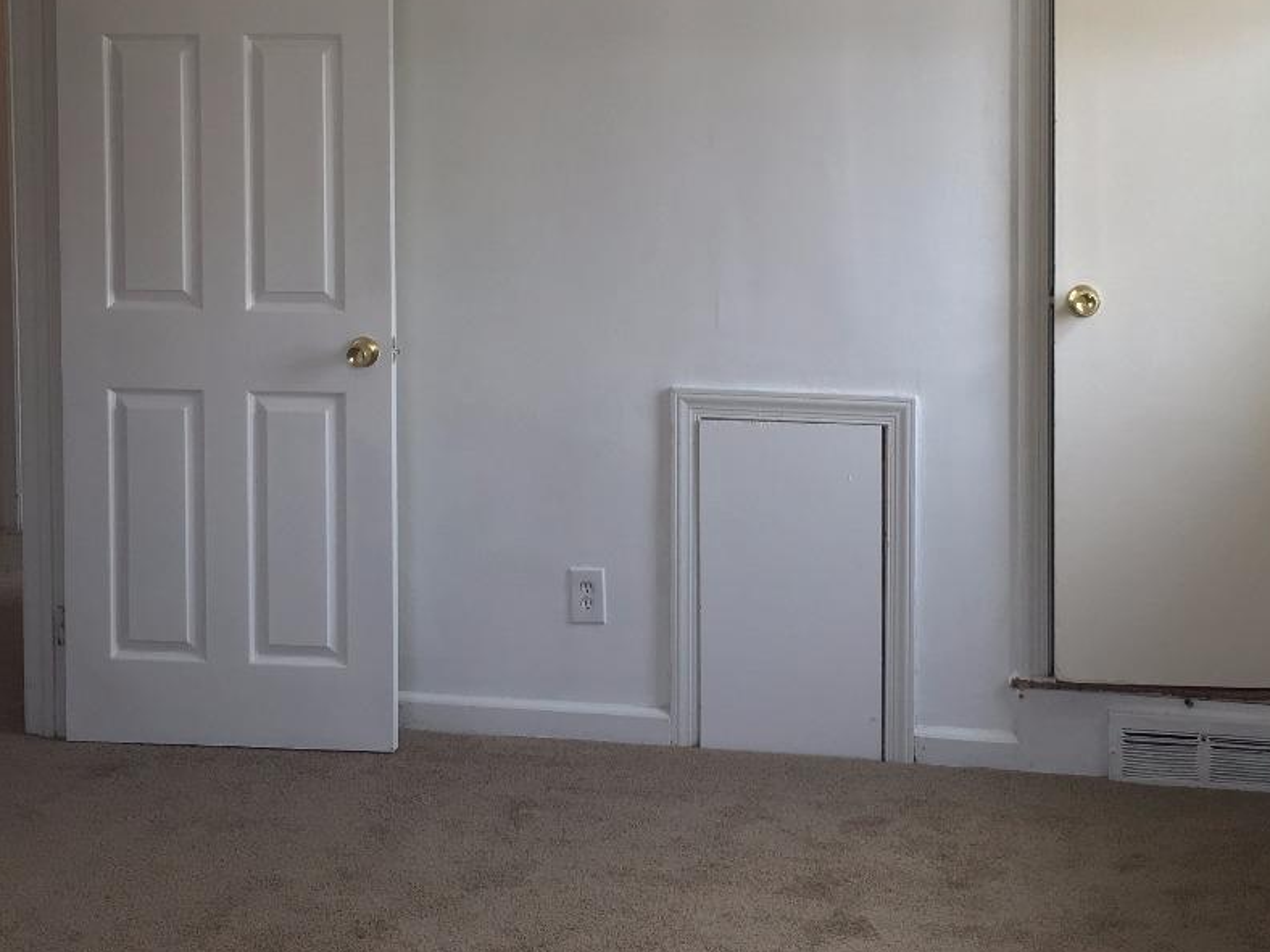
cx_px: 746
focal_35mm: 53
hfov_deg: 36.1
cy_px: 206
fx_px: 1944
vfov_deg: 27.1
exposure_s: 1/40
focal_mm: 4.15
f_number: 2.2
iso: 25
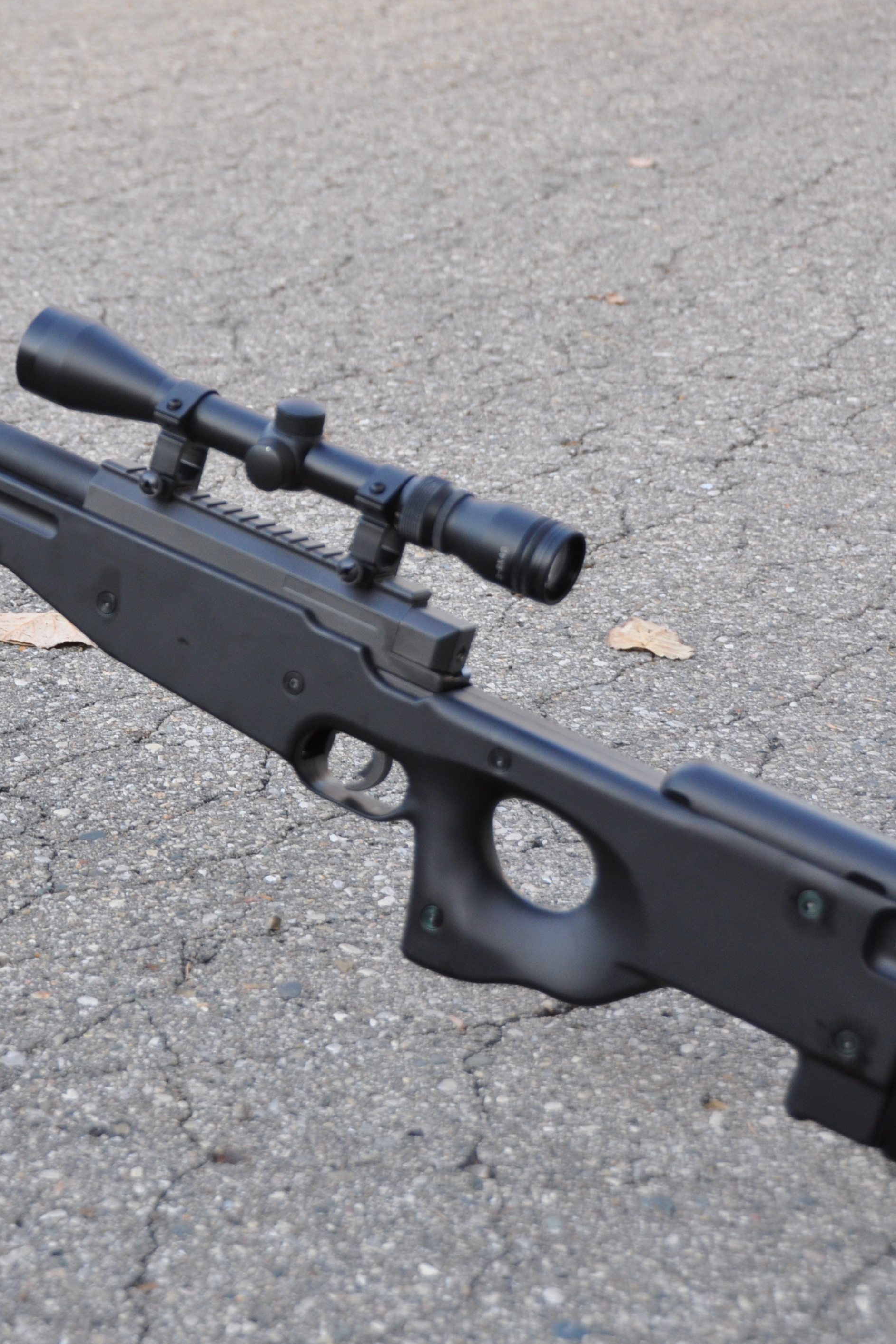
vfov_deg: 22.4
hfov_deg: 14.9
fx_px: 3397
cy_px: 673
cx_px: 129
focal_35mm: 91
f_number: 4.5
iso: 400
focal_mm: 40
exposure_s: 1/100
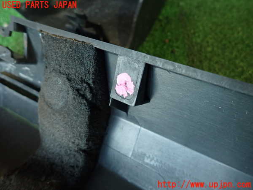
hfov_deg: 69.4
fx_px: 183
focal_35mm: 25
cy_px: 95
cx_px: 126
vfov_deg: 54.9
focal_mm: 4.5
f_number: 2
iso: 320
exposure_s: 1/30
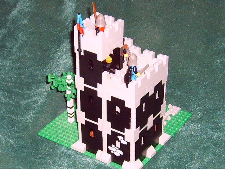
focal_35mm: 35
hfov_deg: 52.6
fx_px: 227
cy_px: 84
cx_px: 112
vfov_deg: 40.7
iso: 100
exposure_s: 1/45
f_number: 2.8
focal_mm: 5.8
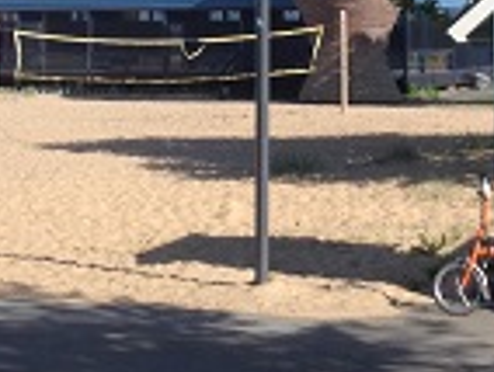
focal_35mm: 123
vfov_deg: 11.9
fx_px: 1758
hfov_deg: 16.0
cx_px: 219
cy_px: -23
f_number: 2.4
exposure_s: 1/1416
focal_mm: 4.28
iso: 50
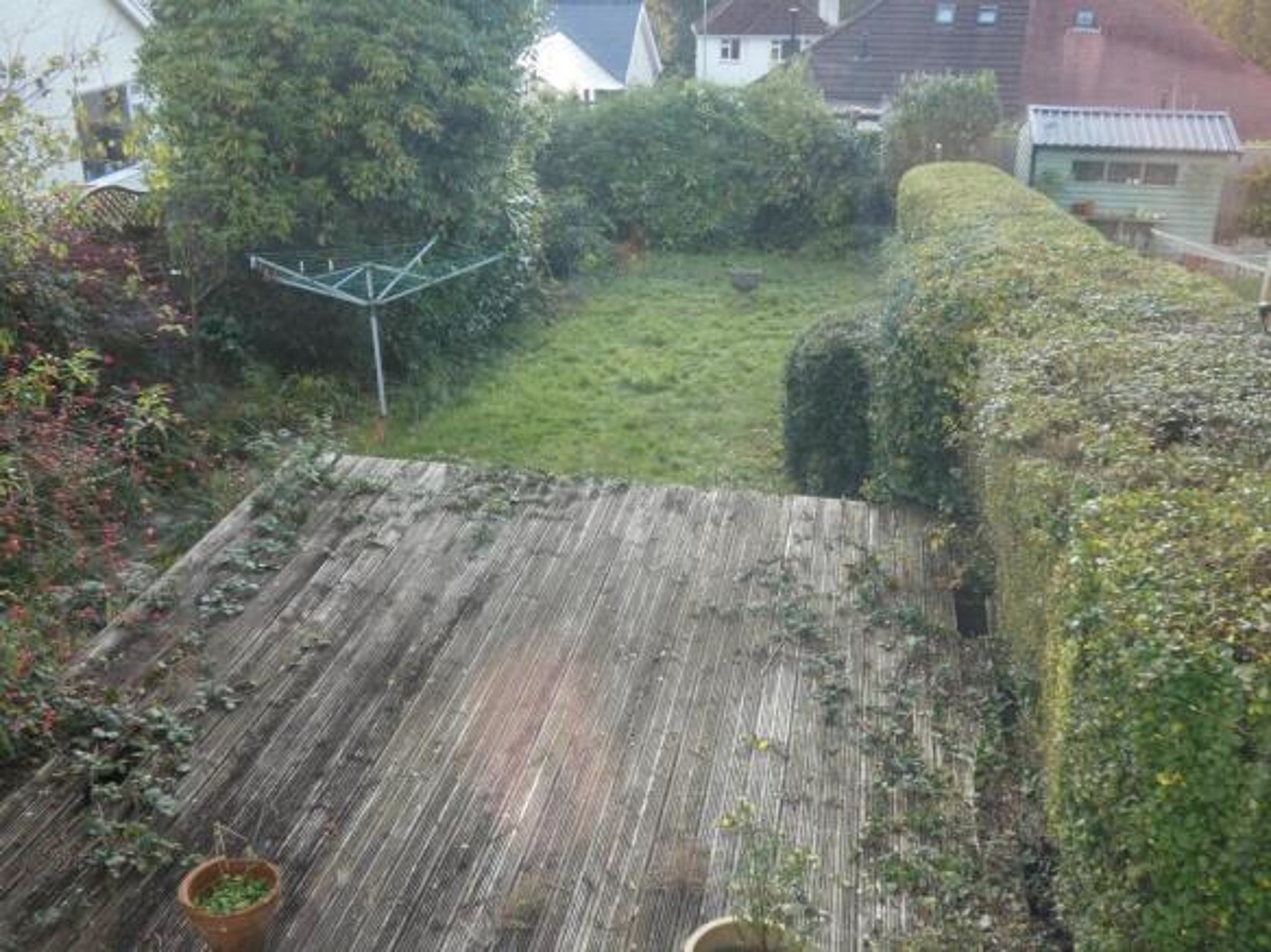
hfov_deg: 52.6
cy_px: 476
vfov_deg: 40.7
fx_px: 1285
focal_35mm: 35
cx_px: 636
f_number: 3.4
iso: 80
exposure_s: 1/125
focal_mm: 6.2
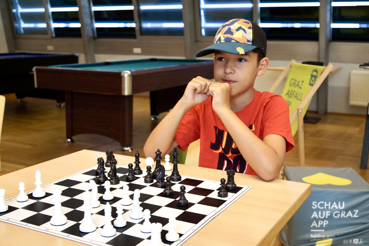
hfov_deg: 43.6
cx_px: 184
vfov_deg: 29.8
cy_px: 123
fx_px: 461
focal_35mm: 45
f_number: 4.5
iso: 1000
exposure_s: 1/160
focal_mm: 30
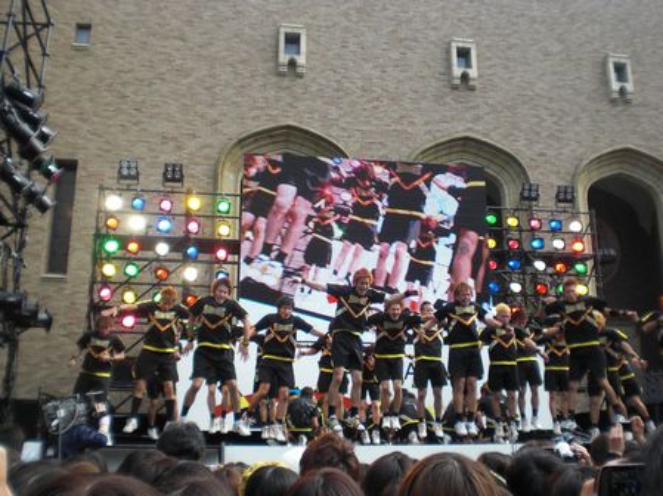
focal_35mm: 38
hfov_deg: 49.0
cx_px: 332
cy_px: 248
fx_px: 727
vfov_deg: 37.7
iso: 64
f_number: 3.1
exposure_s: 1/250
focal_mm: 6.3
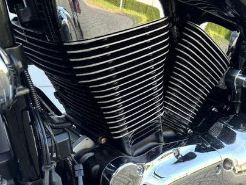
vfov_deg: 37.6
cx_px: 183
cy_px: 111
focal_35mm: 38
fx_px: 270
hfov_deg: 47.2
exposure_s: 1/121
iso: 50
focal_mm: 6.86
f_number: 1.78
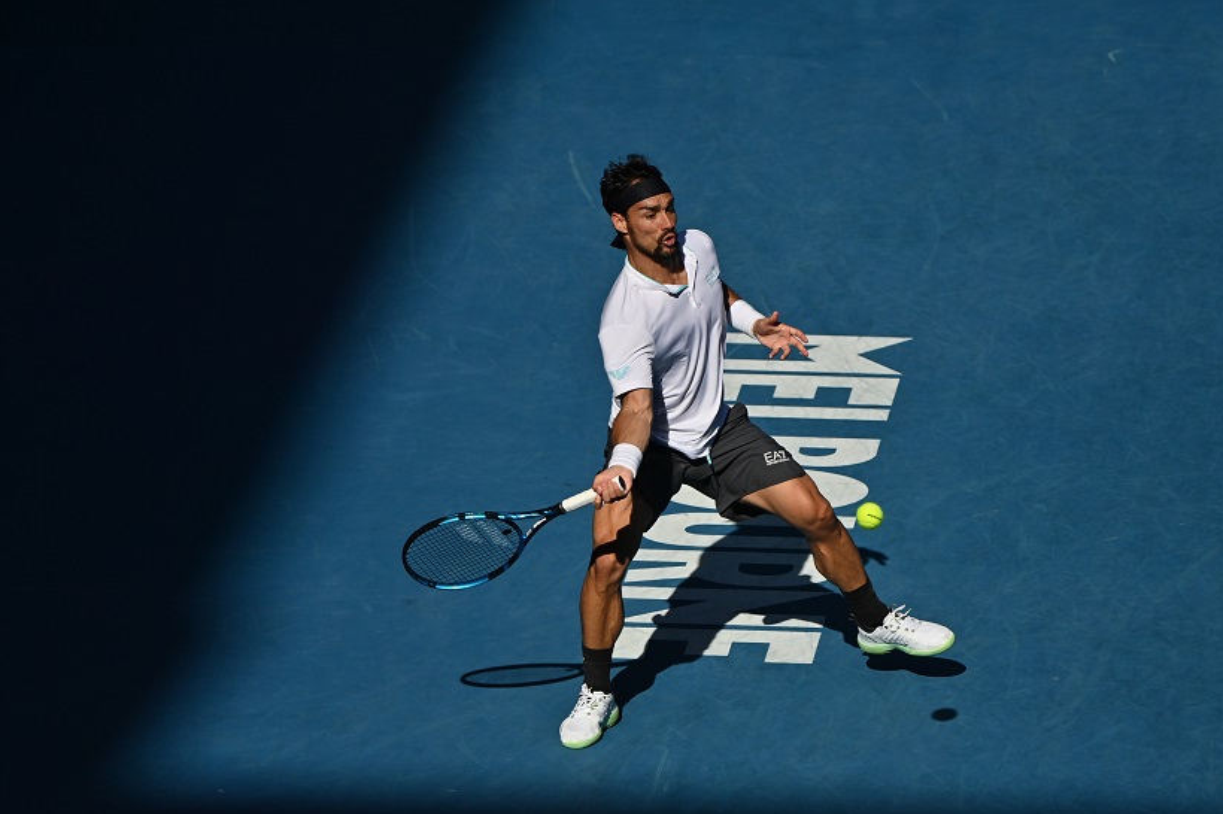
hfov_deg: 6.5
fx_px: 10764
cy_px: 495
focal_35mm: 317
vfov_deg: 4.3
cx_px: 708
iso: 200
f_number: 5.6
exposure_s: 1/5000
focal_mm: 260
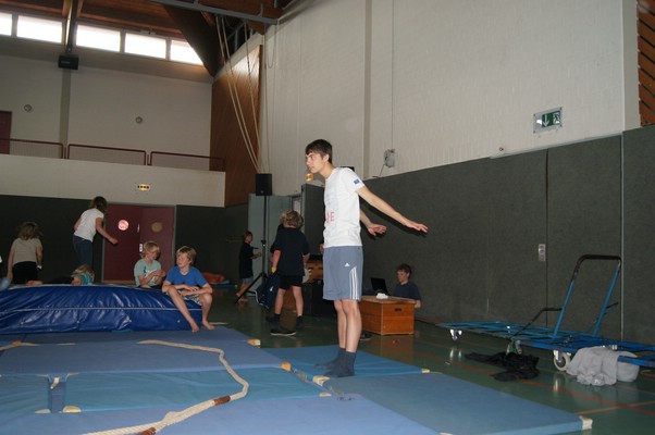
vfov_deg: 39.9
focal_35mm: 33
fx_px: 600
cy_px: 218
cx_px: 328
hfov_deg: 57.3
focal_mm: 22
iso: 400
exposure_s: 1/60
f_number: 4
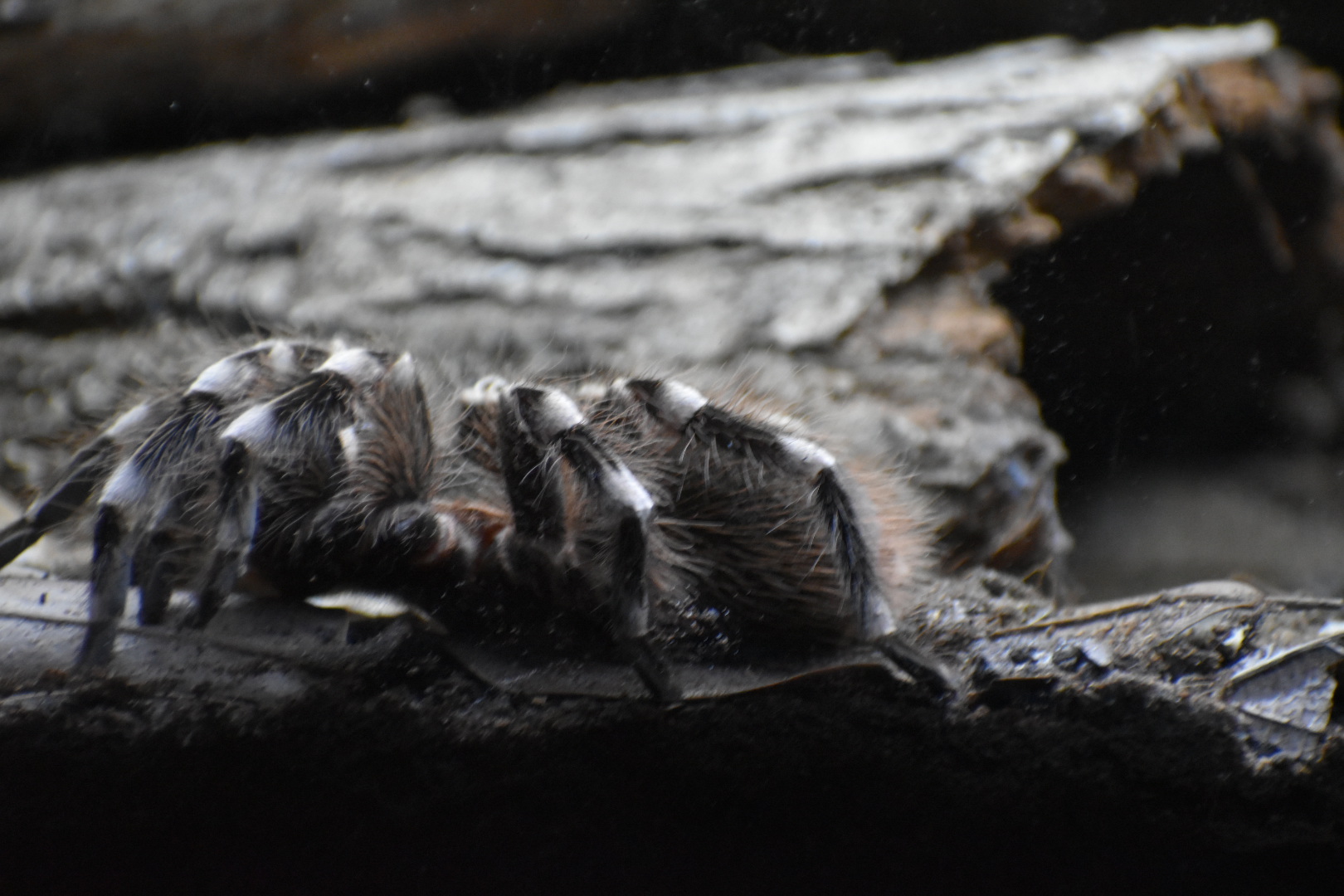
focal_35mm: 360
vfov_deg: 3.8
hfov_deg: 5.7
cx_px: 672
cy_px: 448
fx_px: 13439
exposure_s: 1/50
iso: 3200
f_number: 6
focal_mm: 240
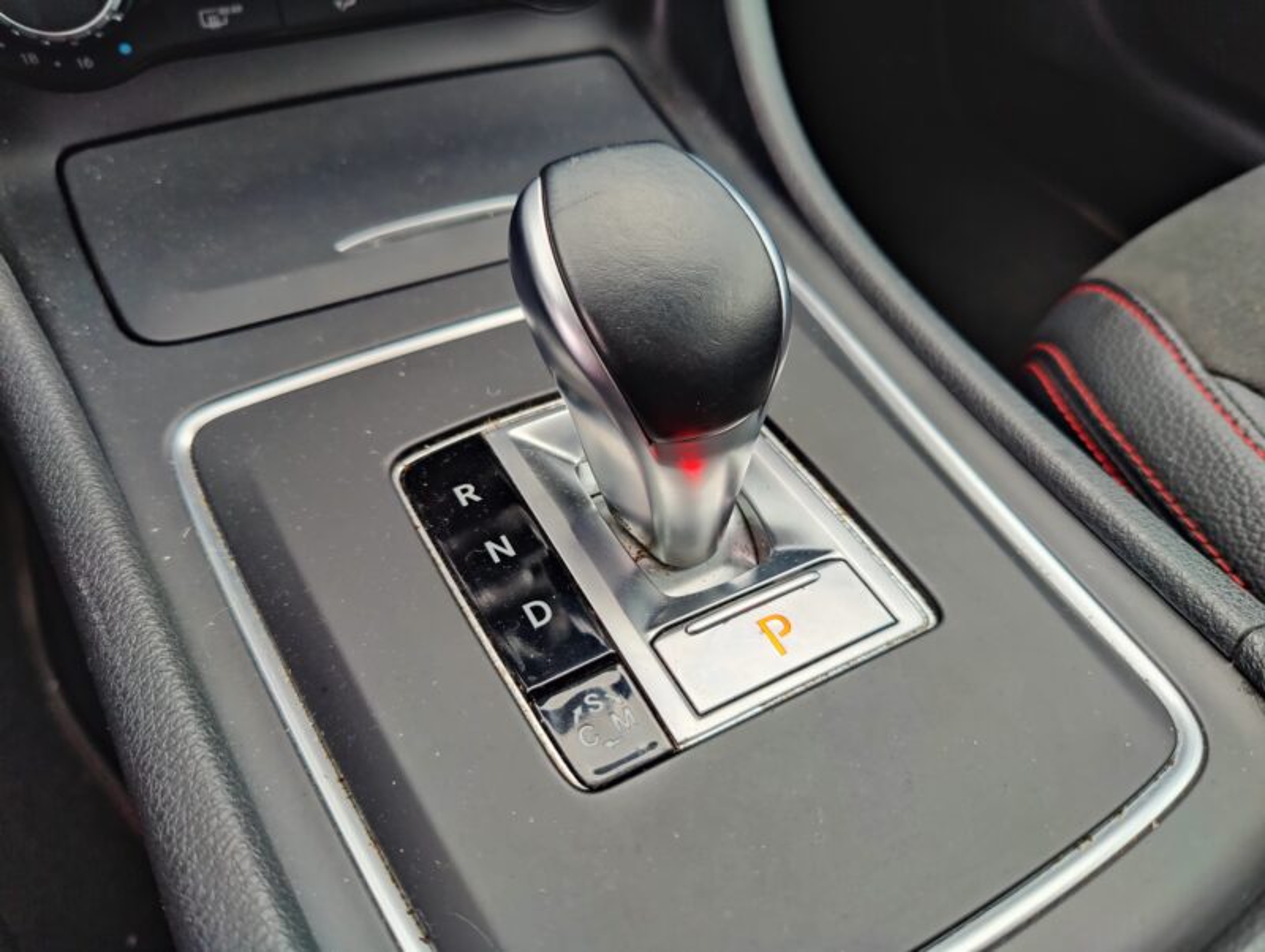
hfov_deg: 52.6
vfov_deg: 40.8
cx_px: 632
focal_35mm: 35
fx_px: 1281
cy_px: 476
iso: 200
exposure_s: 1/148
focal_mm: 6.06
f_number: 1.88
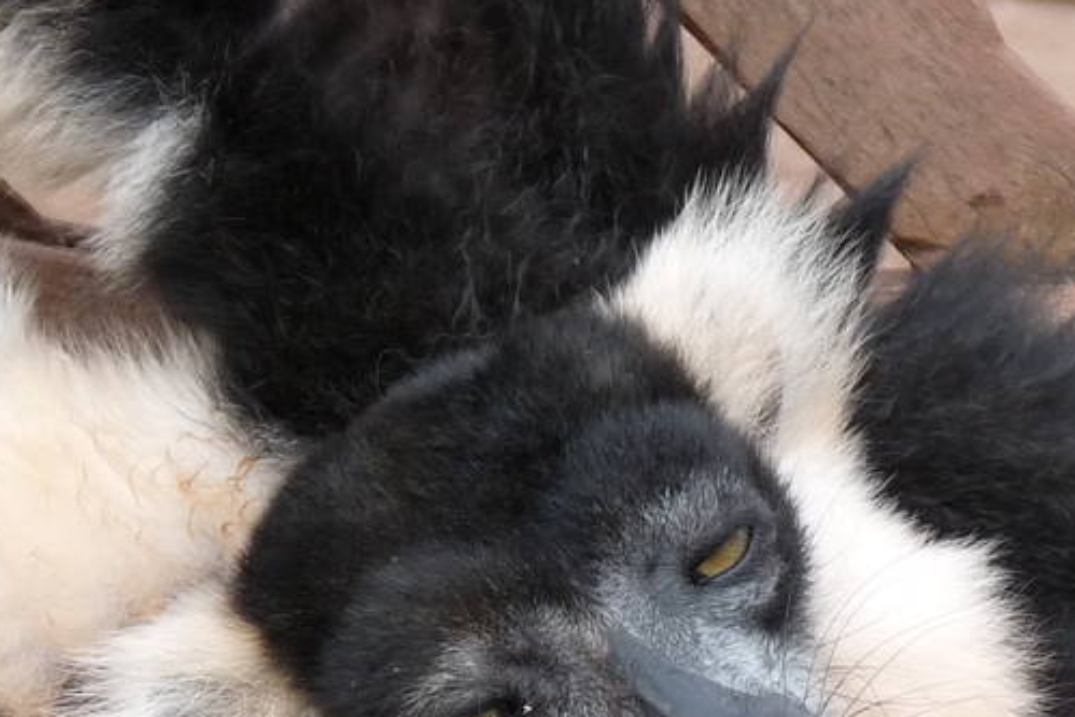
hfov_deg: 4.1
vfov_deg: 2.7
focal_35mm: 500
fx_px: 14934
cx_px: 763
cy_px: 767
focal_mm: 26.7
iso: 160
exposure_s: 1/400
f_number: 4.5
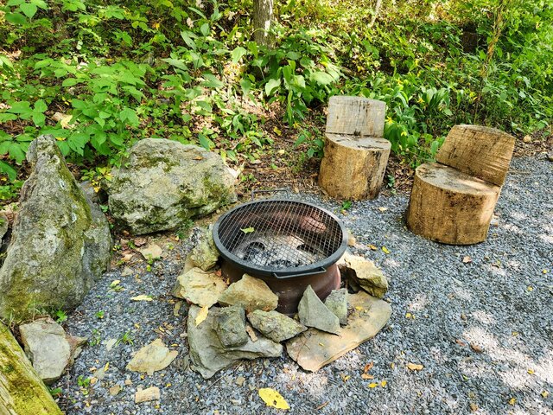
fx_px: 367
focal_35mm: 23
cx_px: 276
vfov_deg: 58.9
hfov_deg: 73.9
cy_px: 208
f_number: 1.8
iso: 100
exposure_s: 1/180
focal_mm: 5.4
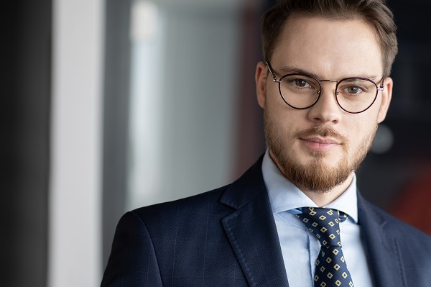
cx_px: 241
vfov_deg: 12.2
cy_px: 143
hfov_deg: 18.3
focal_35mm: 112
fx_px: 1340
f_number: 2.2
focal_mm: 85
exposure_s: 1/250
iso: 160
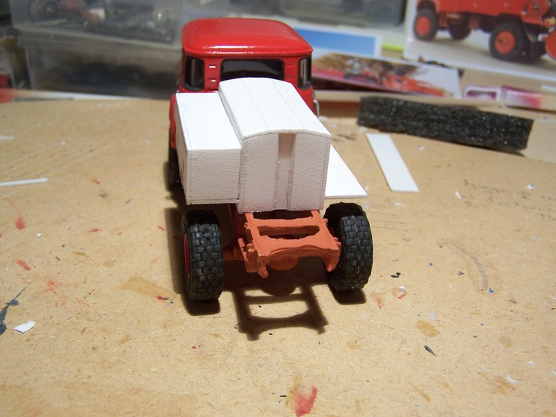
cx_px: 278
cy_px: 208
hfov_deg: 49.0
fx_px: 610
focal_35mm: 38
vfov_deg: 37.7
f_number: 2.8
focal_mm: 6.3
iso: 80
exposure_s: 1/30
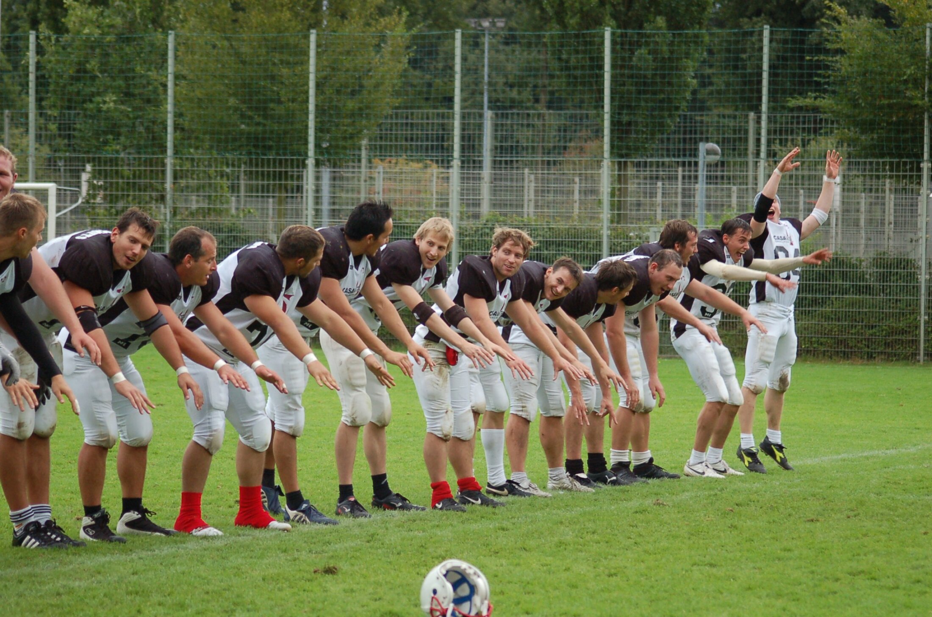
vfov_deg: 9.6
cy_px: 308
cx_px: 466
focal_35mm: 142
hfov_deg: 14.4
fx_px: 3682
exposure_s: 1/500
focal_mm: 95
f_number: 4.2
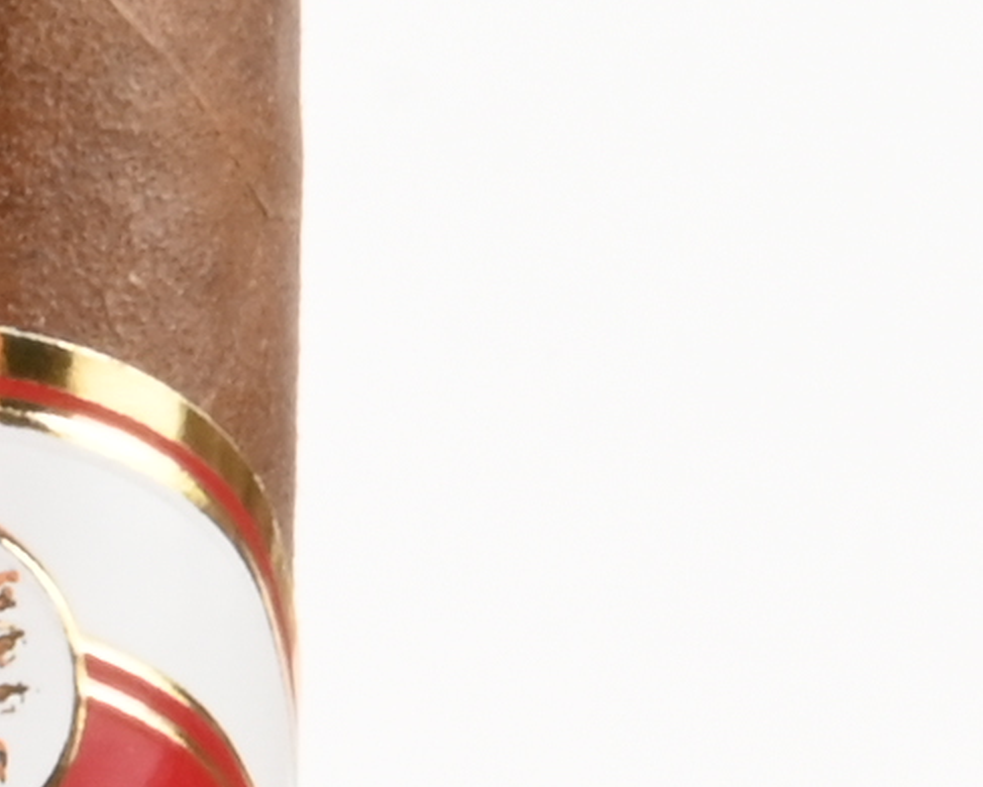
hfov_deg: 9.9
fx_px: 5617
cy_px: 1715
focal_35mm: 193
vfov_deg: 7.6
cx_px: -57
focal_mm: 16
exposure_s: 1/15
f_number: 22
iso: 640
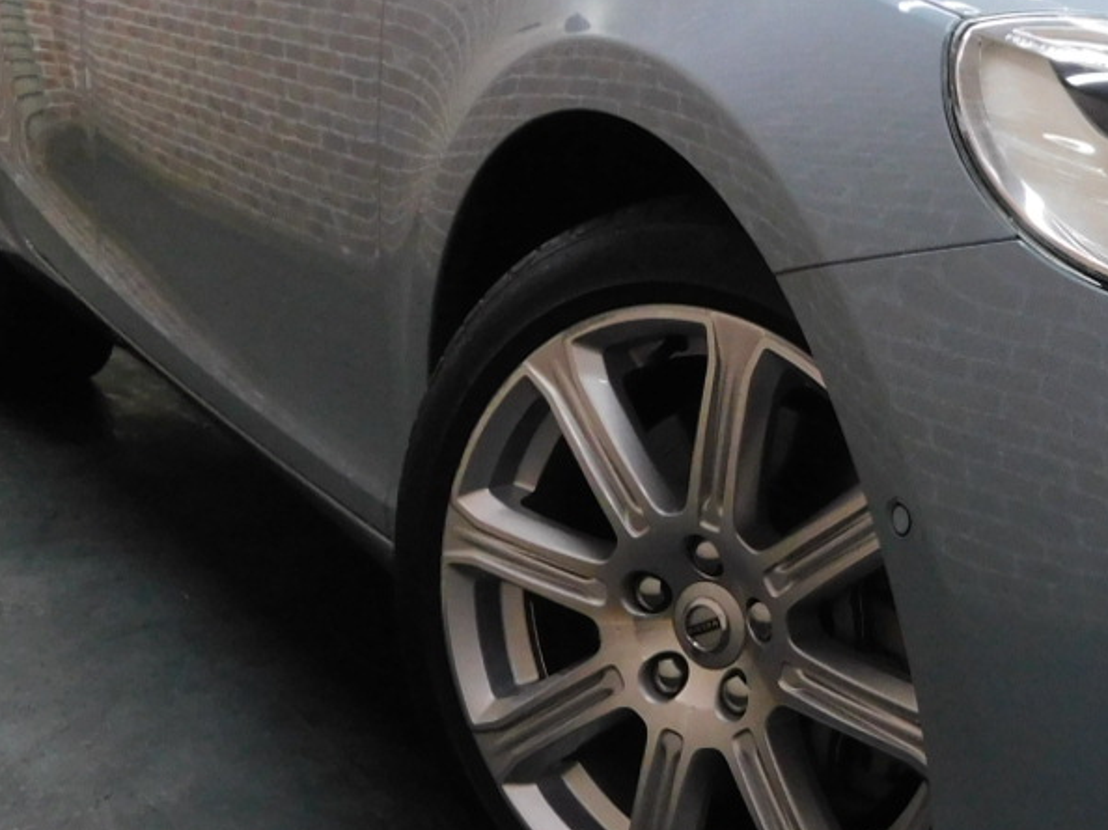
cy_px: 362
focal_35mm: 62
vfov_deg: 23.6
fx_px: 1984
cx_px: 1205
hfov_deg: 28.5
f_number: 3
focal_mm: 4
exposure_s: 1/30
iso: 360
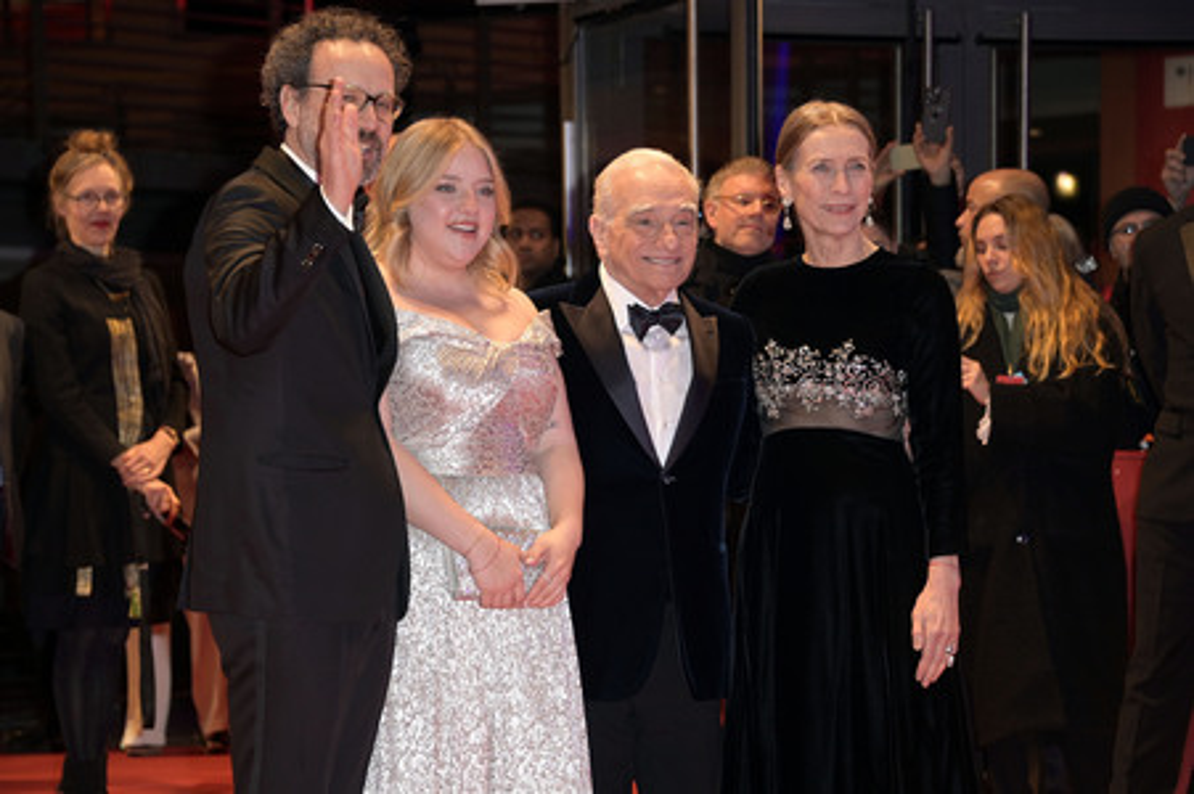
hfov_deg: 18.3
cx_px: 597
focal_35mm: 112
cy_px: 397
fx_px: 3712
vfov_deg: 12.2
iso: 1250
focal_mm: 112
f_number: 5.6
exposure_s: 1/125
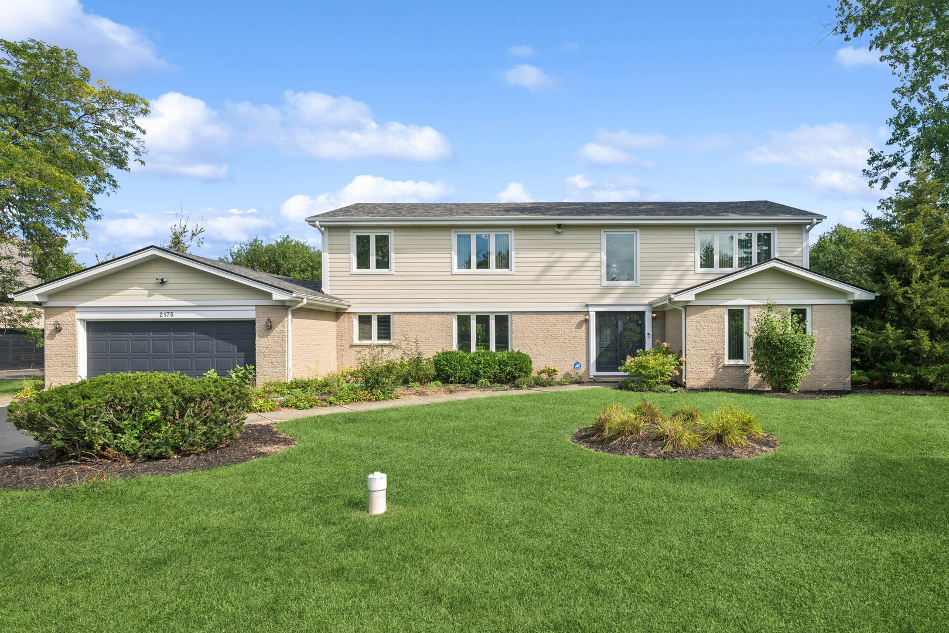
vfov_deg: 63.2
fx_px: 514
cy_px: 316
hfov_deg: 85.4
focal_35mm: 20
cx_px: 474
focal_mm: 19.5
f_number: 8
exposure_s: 1/320
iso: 400
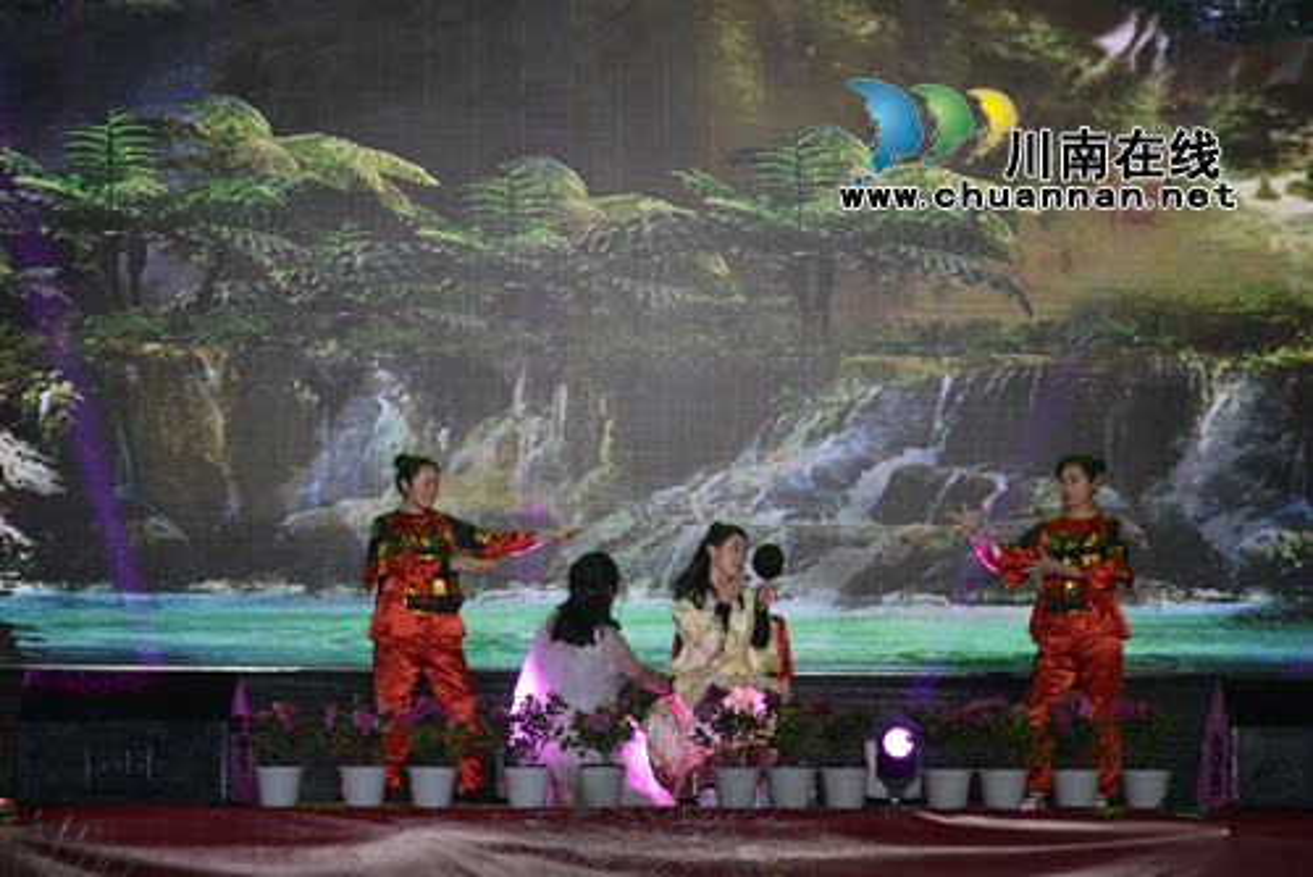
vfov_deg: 12.2
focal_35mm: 112
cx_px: 656
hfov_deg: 18.3
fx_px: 4087
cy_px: 438
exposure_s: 1/200
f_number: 8
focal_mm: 112
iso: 1000
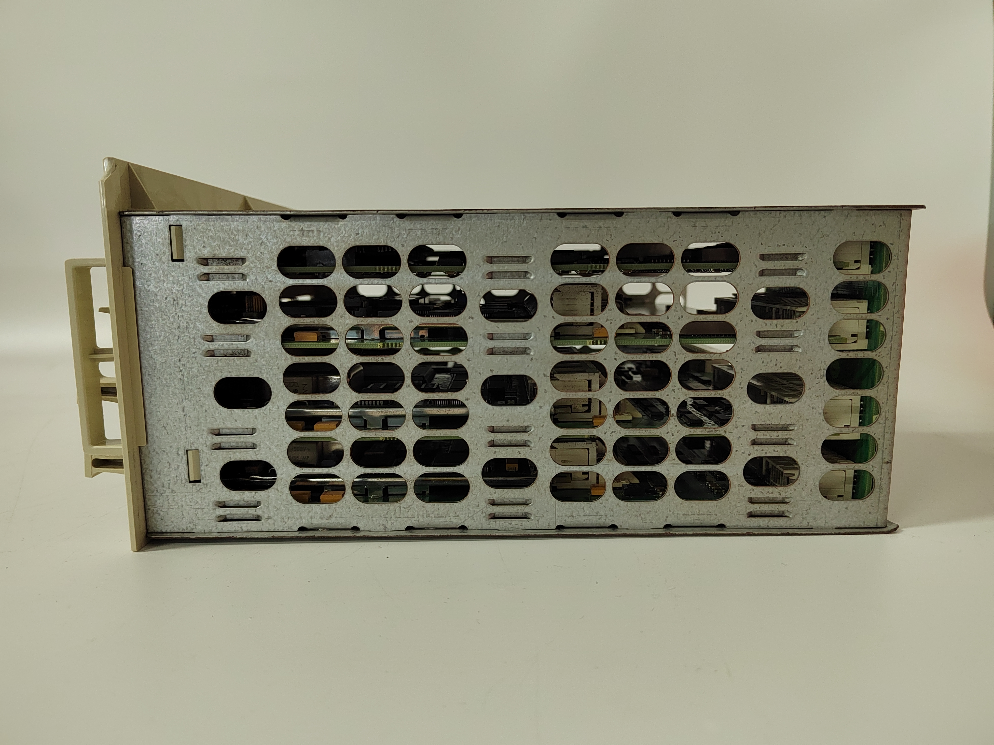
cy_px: 372
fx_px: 660
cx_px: 497
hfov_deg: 73.9
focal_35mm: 23
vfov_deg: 58.9
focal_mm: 5.52
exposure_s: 1/100
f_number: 1.9
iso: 1847
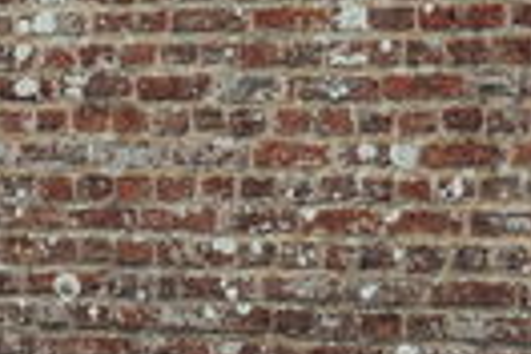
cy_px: 213
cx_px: -716
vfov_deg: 3.8
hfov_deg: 5.5
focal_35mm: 360
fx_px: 5310
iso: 400
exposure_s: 1/125
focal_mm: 62
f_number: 5
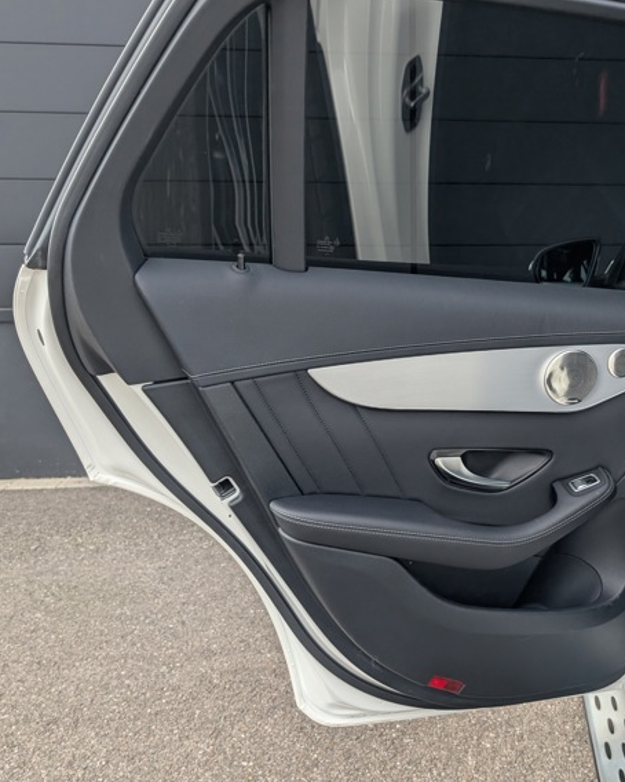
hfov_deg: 43.8
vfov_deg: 54.2
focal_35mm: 33
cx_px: 424
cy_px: 373
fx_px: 763
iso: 17
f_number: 1.68
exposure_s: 1/321
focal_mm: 6.9
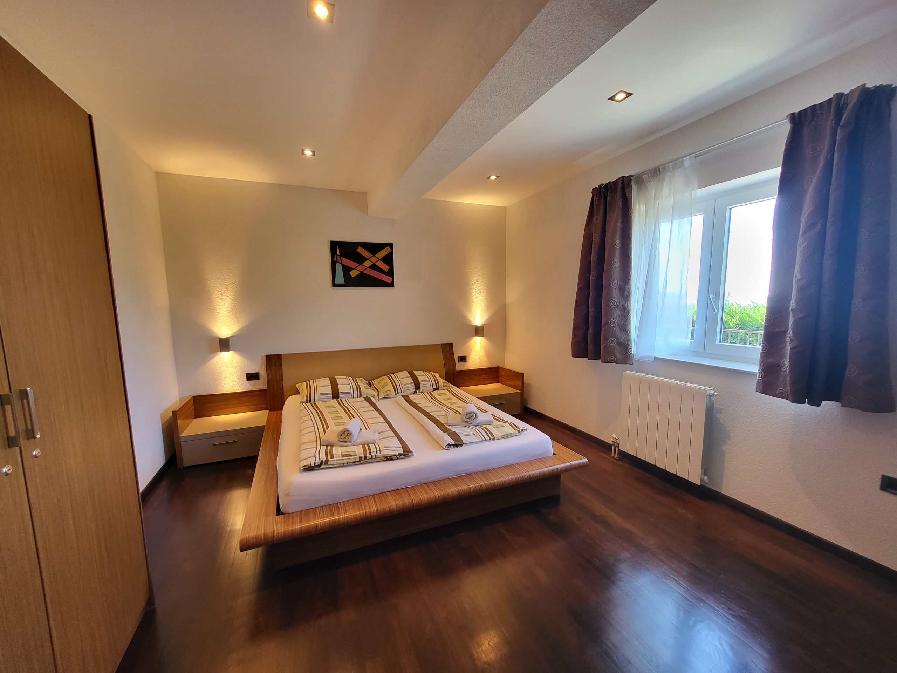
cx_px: 448
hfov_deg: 106.2
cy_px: 336
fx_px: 337
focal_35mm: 13
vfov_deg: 89.9
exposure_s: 1/50
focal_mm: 1.74
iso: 200
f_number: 2.2
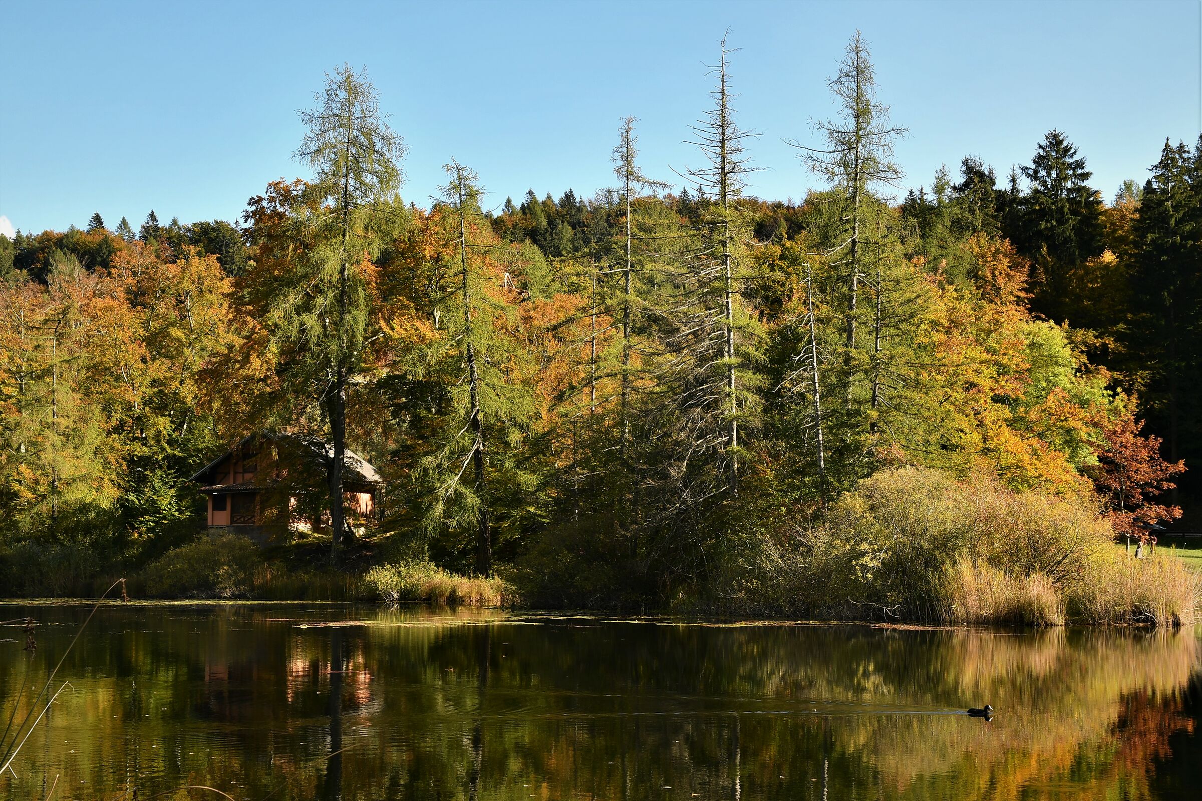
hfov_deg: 42.7
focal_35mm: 46
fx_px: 1536
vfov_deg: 29.2
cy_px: 400
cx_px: 601
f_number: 10
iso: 100
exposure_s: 1/60
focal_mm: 31
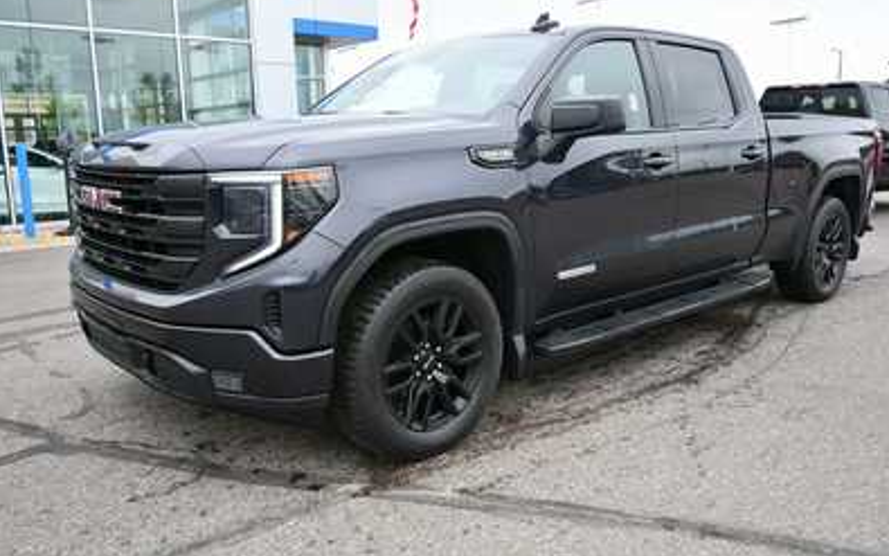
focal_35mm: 31
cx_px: 446
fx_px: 751
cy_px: 264
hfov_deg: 61.2
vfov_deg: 40.6
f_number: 5.6
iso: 200
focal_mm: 20
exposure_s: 1/250
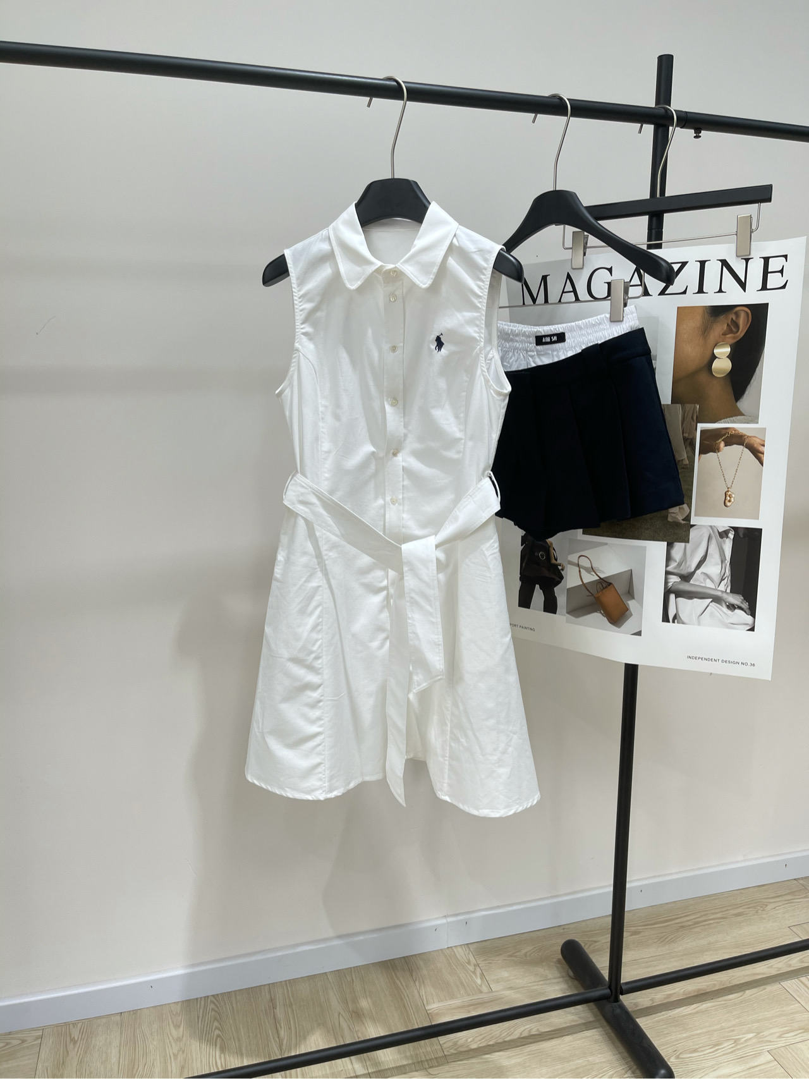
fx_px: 810
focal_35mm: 26
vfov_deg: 67.3
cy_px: 540
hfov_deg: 53.1
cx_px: 404
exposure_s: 1/181
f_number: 1.6
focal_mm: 5.1
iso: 32
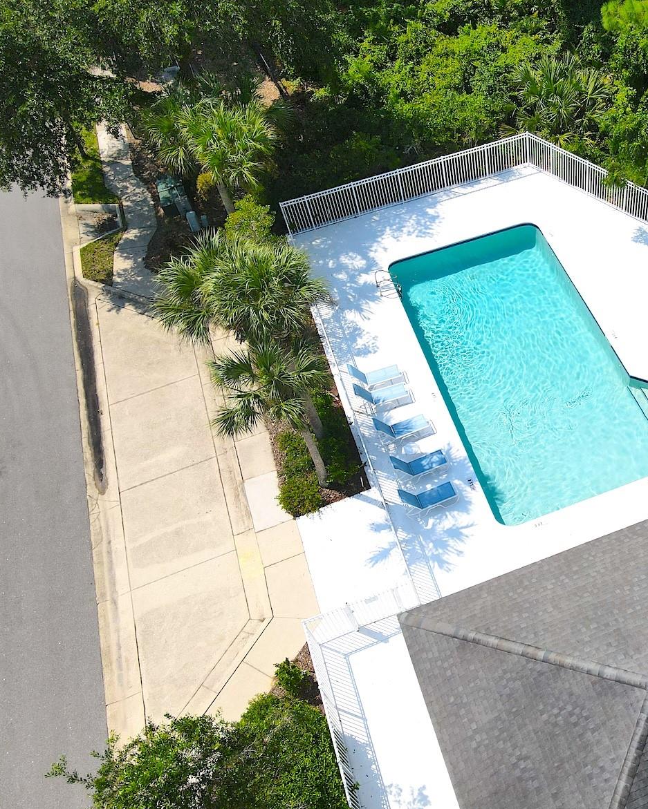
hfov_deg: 43.0
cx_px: 548
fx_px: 767
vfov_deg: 55.7
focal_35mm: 32
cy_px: 414
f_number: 2.8
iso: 100
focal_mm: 4.5
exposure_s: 1/1250
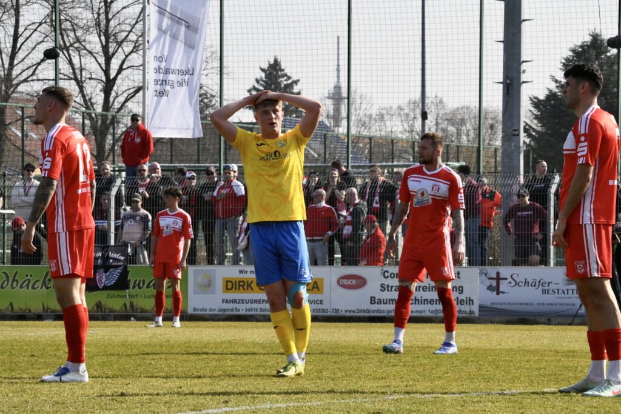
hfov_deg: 8.6
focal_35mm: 240
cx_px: 310
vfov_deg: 5.7
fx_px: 4140
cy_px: 207
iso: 8000
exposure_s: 1/1600
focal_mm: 240
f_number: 22
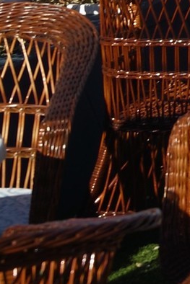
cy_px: -456
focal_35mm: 256
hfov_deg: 5.1
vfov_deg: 7.4
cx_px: 526
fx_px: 2025
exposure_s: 1/640
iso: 200
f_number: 10
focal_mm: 42
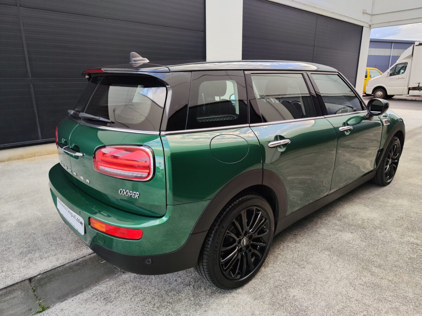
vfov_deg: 58.9
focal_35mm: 23
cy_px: 158
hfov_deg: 73.9
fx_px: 280
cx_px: 211
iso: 105
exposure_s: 1/100
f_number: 1.69
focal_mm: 7.01
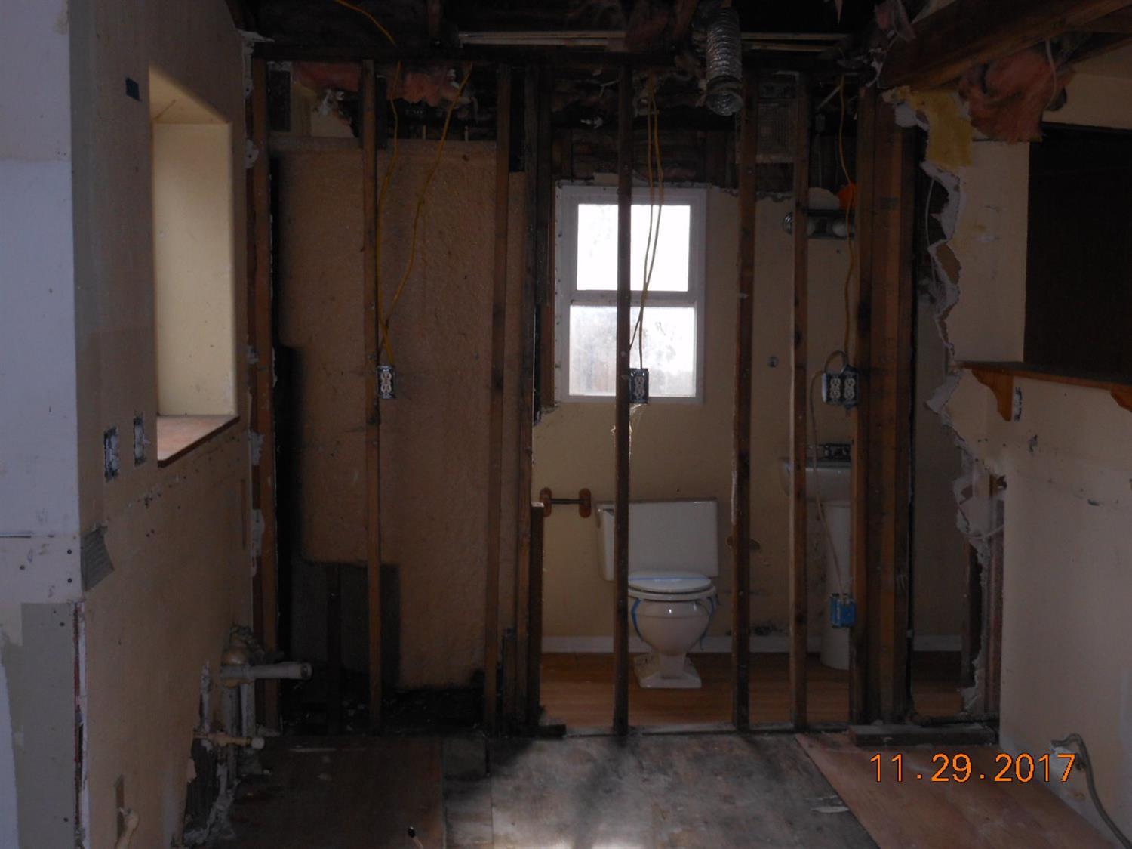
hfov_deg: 42.1
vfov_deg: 32.2
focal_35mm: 45
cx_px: 566
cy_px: 424
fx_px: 1471
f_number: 4.6
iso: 200
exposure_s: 1/30
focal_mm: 8.1
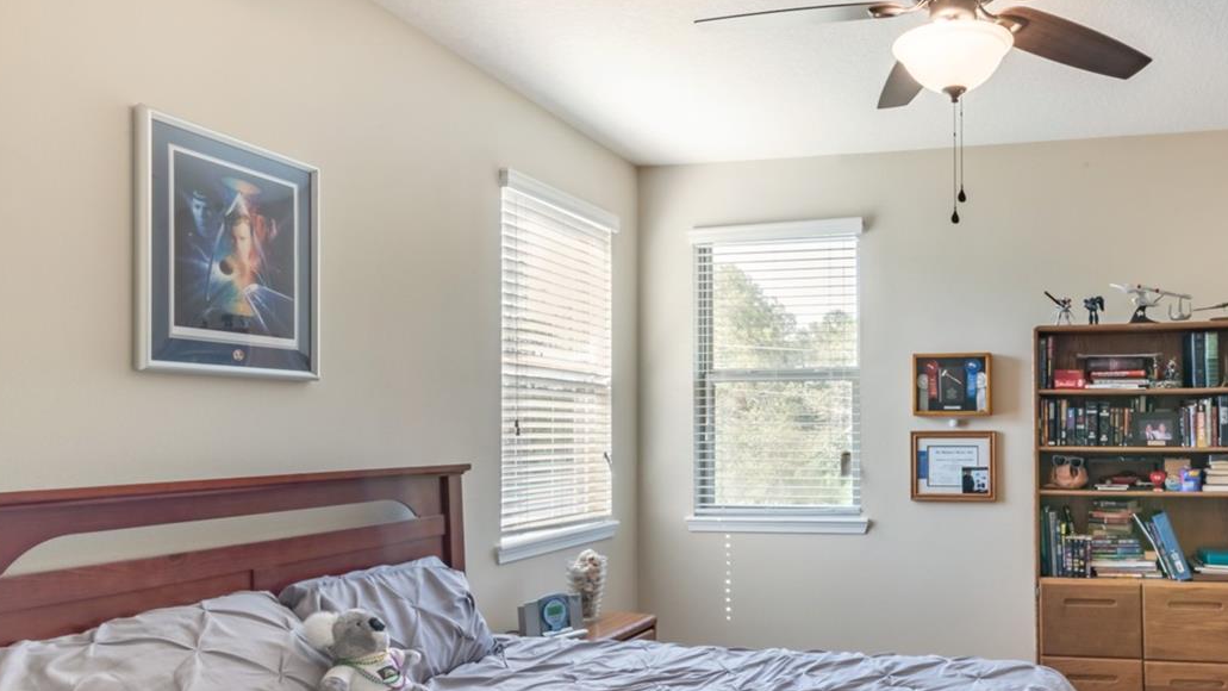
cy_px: 452
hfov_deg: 68.9
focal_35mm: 26
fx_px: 847
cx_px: 860
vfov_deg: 43.9
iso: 400
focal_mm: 16
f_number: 11
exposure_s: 1/8
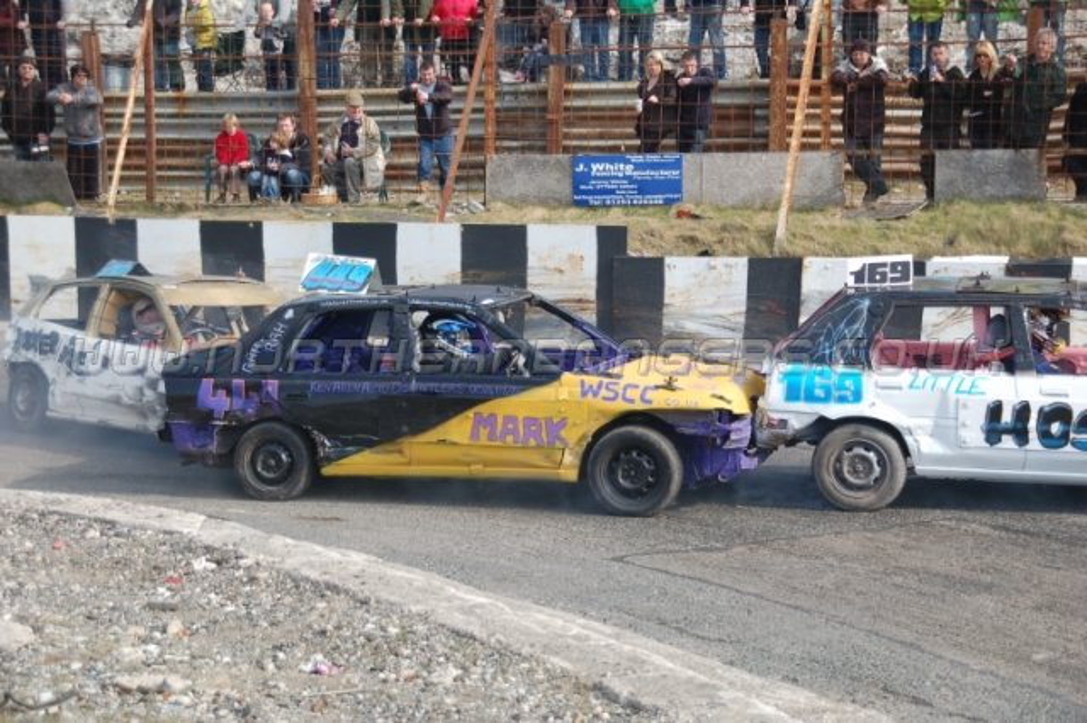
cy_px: 362
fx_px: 2490
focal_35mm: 82
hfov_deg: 24.6
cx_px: 544
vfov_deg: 16.5
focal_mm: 55
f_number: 5.3
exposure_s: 1/1000
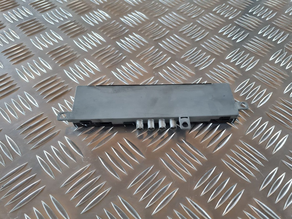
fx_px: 219
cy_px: 110
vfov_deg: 53.1
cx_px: 146
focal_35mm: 26
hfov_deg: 67.3
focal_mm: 5.4
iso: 250
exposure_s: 1/100
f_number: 1.8
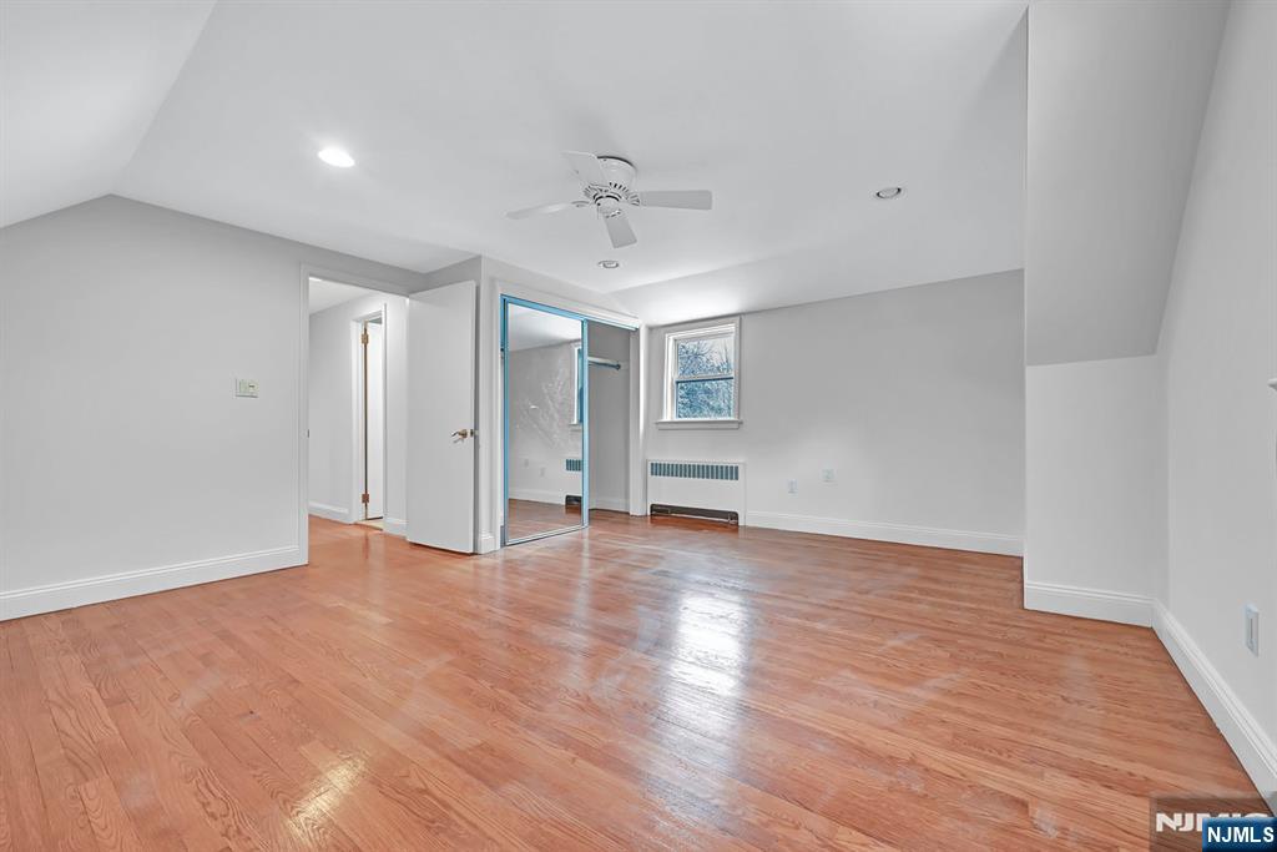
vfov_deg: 79.2
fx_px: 514
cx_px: 638
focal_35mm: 14
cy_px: 426
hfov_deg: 102.3
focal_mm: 14.5
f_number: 8
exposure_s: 1/60
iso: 800
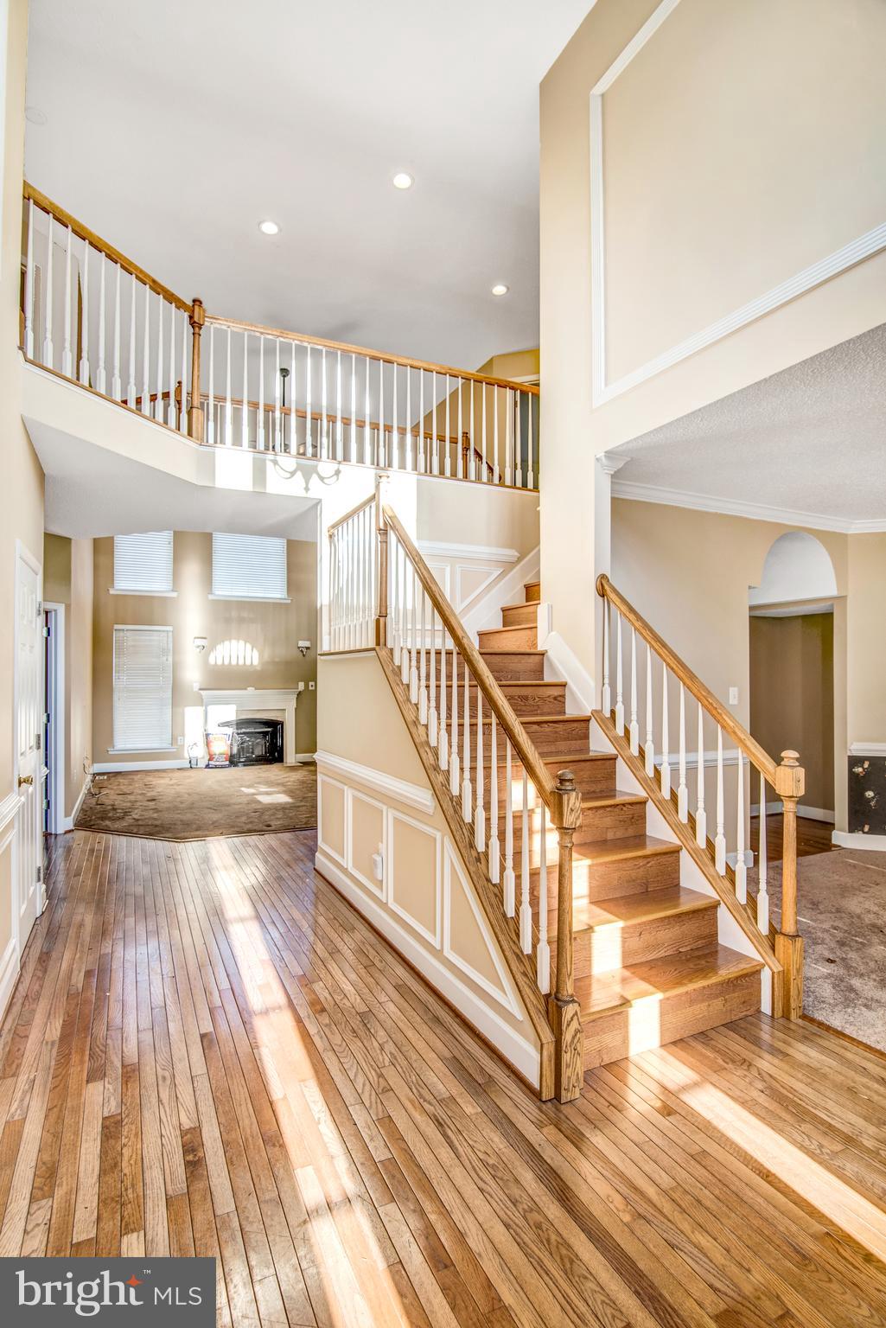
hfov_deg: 70.5
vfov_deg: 93.3
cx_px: 443
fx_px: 627
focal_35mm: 17
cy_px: 664
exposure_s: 1/13
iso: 200
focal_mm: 17
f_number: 9
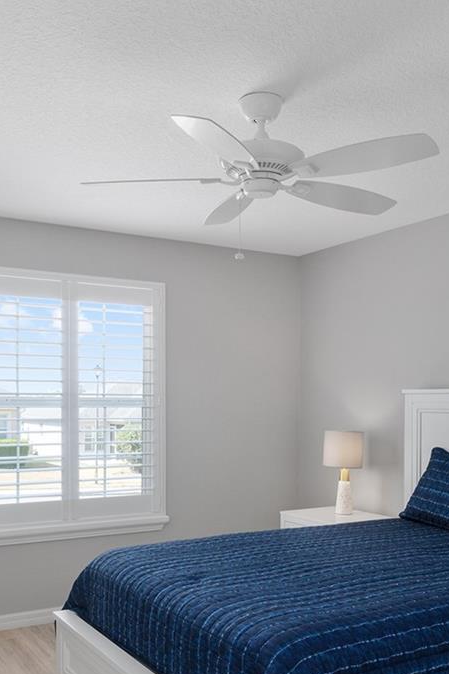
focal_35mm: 38
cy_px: 405
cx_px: 222
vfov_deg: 50.4
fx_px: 711
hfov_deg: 35.0
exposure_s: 1/13
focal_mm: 16
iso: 400
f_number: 8
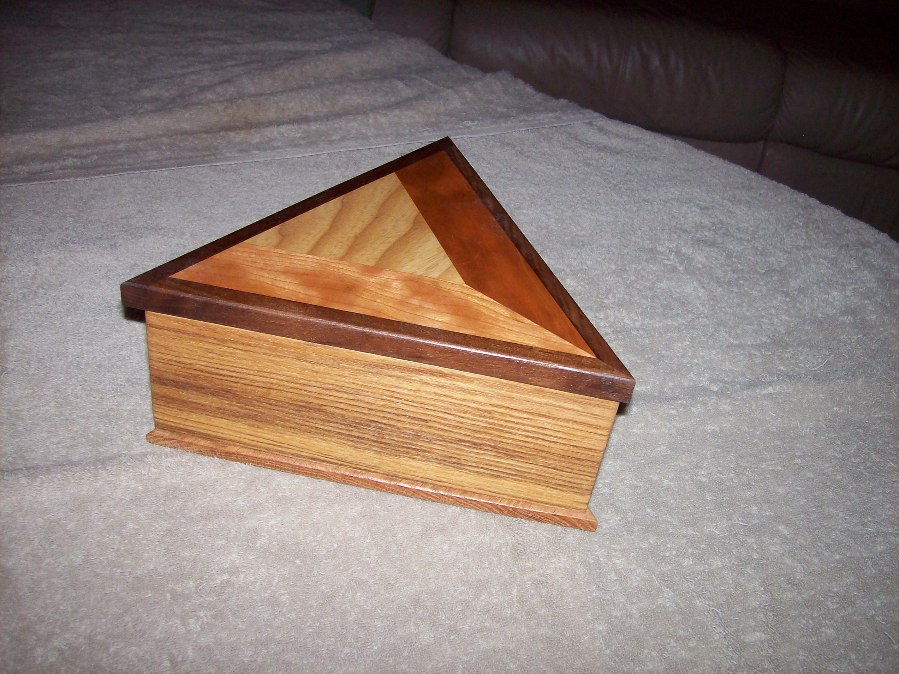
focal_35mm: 36
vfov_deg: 39.6
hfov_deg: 51.4
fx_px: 935
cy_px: 337
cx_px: 450
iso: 80
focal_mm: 6
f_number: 2.7
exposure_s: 1/64
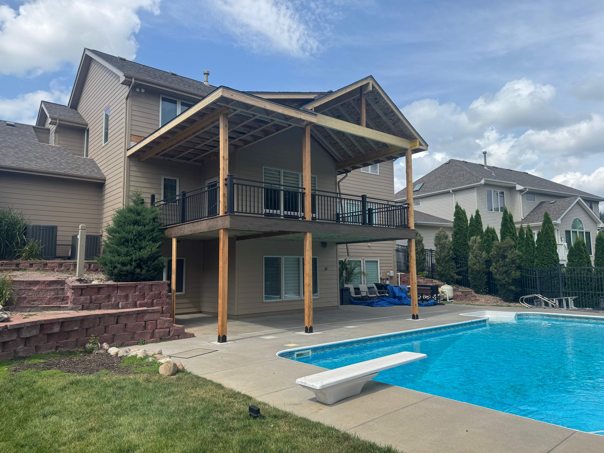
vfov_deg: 56.8
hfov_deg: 71.6
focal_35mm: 24
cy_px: 226
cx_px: 302
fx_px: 419
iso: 80
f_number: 1.78
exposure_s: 1/3247
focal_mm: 6.76
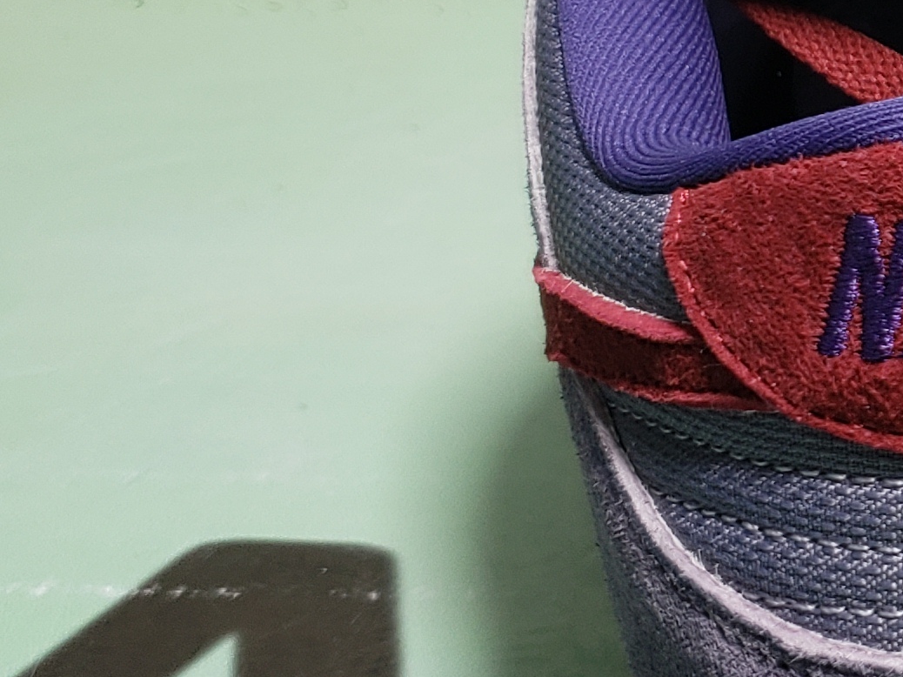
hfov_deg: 17.3
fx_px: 2634
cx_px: 1392
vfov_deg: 14.6
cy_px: 228
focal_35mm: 101
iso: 50
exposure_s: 1/206
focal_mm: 4.3
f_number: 1.5
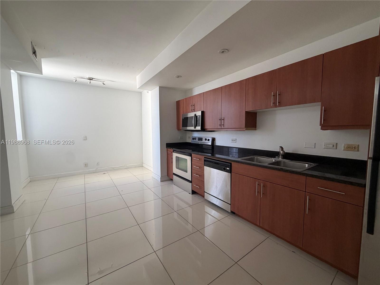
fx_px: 154
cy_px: 142
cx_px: 190
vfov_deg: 85.7
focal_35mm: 14
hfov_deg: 102.1
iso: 320
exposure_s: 1/120
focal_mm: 2.22
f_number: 2.2
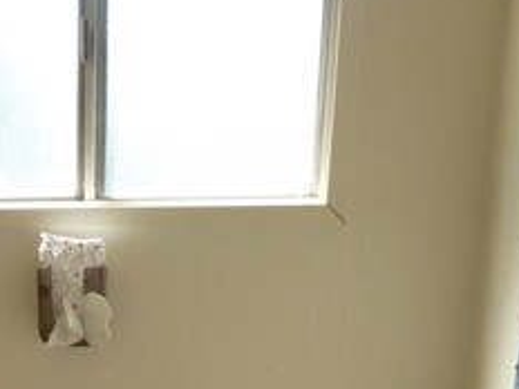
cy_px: 485
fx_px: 1035
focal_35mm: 69
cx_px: -110
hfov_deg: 25.2
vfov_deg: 19.8
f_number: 3.3
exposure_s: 1/200
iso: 160
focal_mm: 4.1
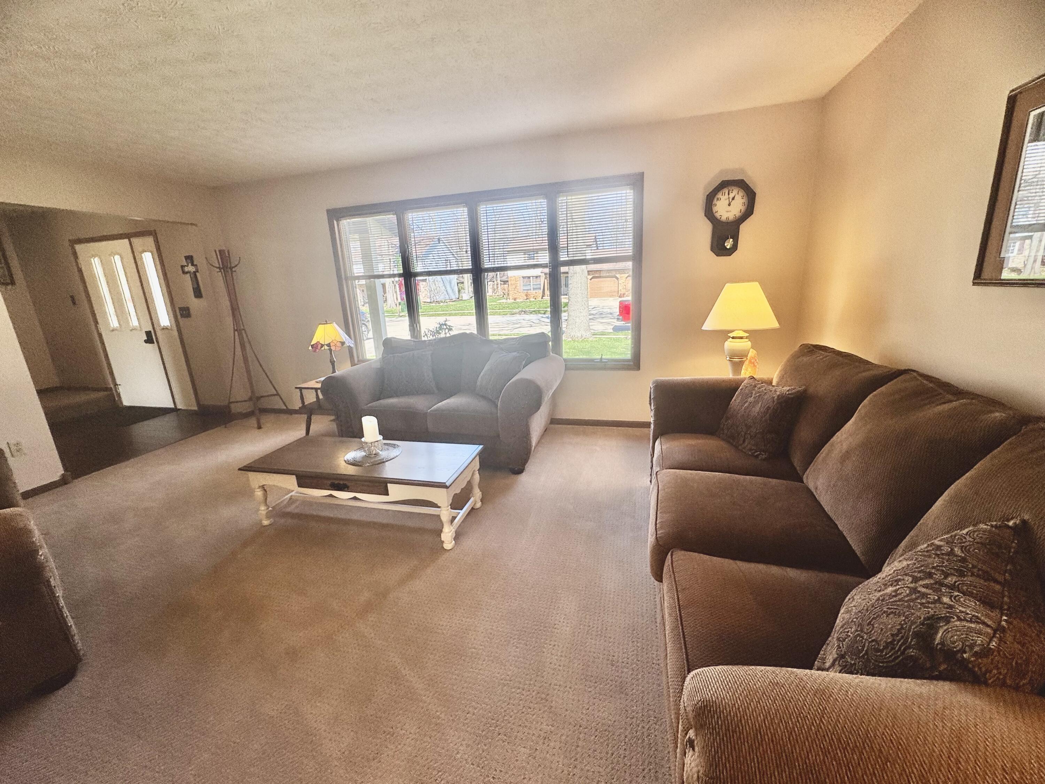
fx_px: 423
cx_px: 522
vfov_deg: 85.7
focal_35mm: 14
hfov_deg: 102.1
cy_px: 392
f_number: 2.2
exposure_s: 1/133
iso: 40
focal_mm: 2.22
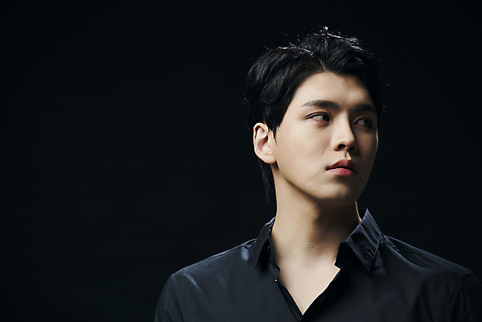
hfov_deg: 14.1
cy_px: 161
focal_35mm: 145
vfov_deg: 9.5
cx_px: 241
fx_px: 1942
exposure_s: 1/125
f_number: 4
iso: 64
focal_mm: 145
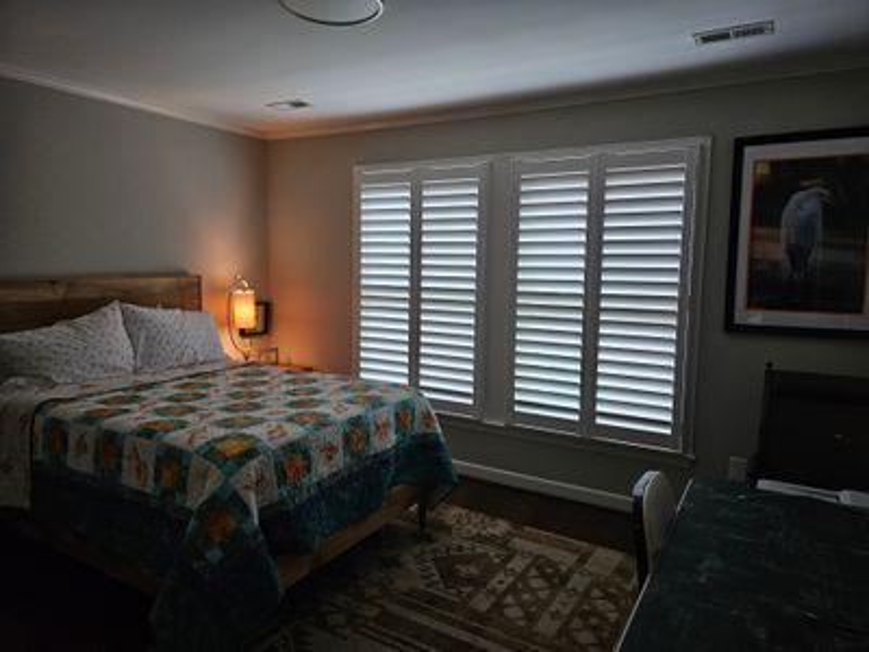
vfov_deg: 58.9
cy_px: 326
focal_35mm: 23
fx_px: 577
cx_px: 434
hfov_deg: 73.9
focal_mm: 6.3
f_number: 1.7
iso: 200
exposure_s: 1/120
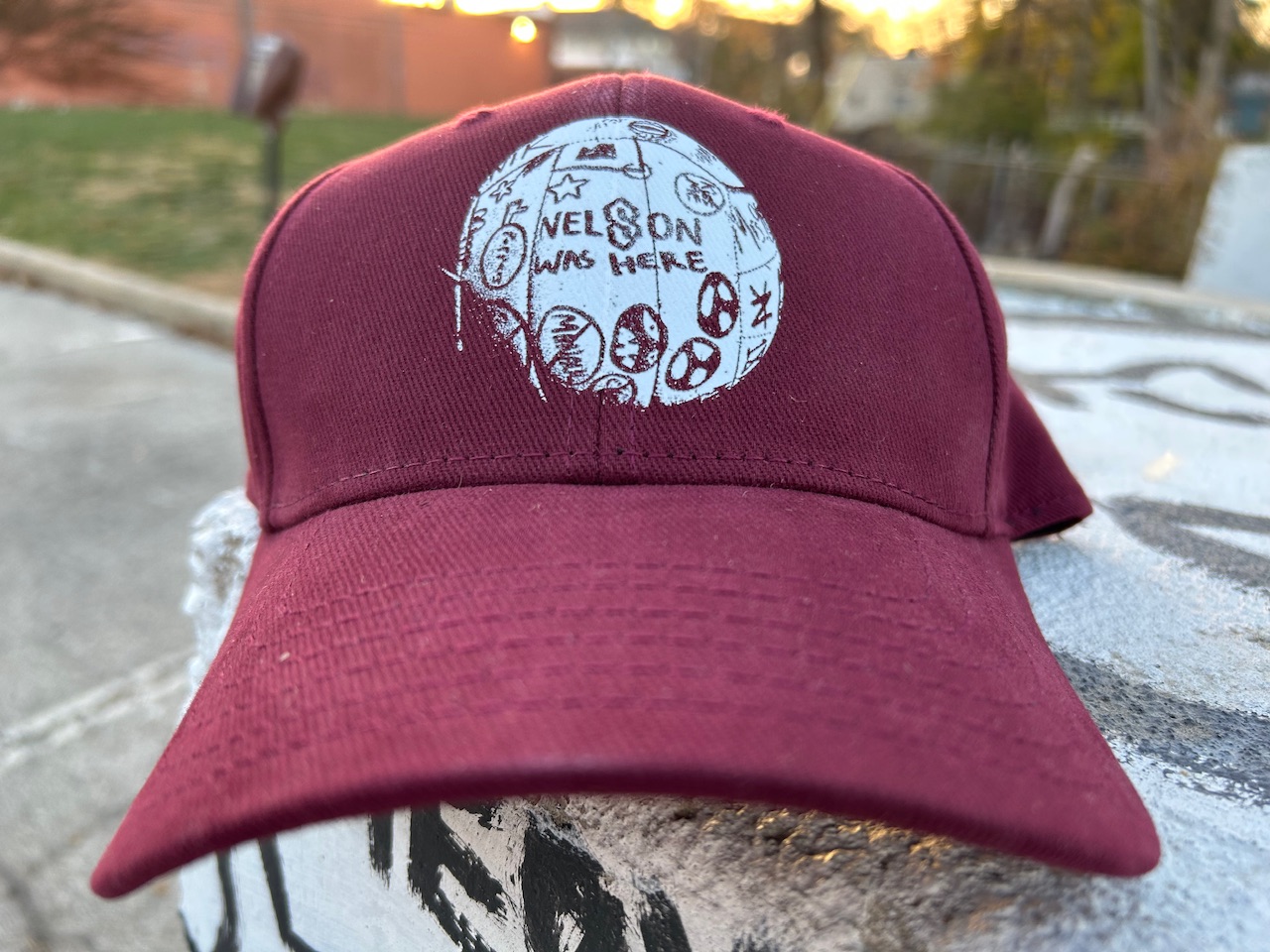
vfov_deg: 53.1
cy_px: 476
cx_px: 635
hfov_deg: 67.3
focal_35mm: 26
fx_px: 954
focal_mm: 5.7
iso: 50
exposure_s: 1/121
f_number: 1.5
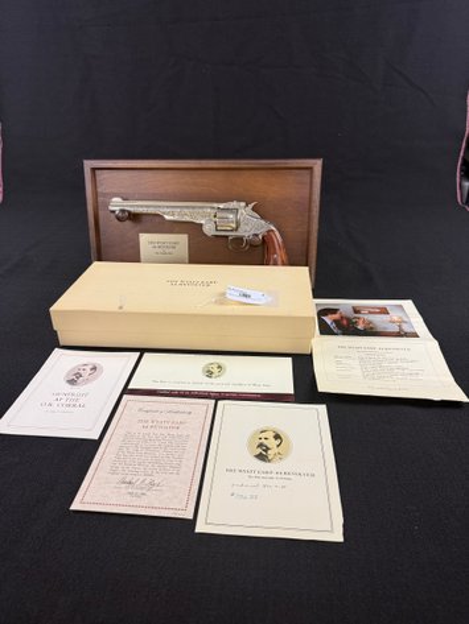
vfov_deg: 71.6
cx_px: 234
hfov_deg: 56.8
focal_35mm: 24
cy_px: 312
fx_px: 433
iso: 200
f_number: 1.78
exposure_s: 1/120
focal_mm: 6.76
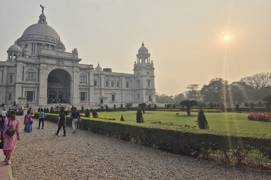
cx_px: 136
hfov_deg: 73.8
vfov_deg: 53.1
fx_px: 181
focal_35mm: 24
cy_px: 83
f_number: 1.8
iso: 25
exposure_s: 1/2592
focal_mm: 5.4
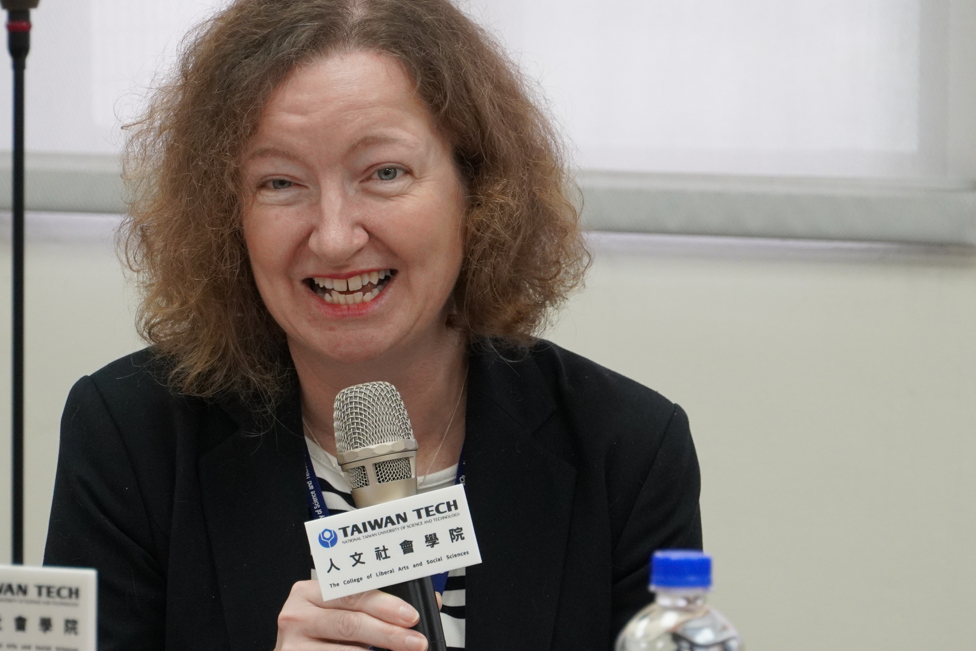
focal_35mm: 249
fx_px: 6751
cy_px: 431
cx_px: 425
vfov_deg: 5.5
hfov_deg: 8.3
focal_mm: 100
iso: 1250
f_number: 5.6
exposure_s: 1/160
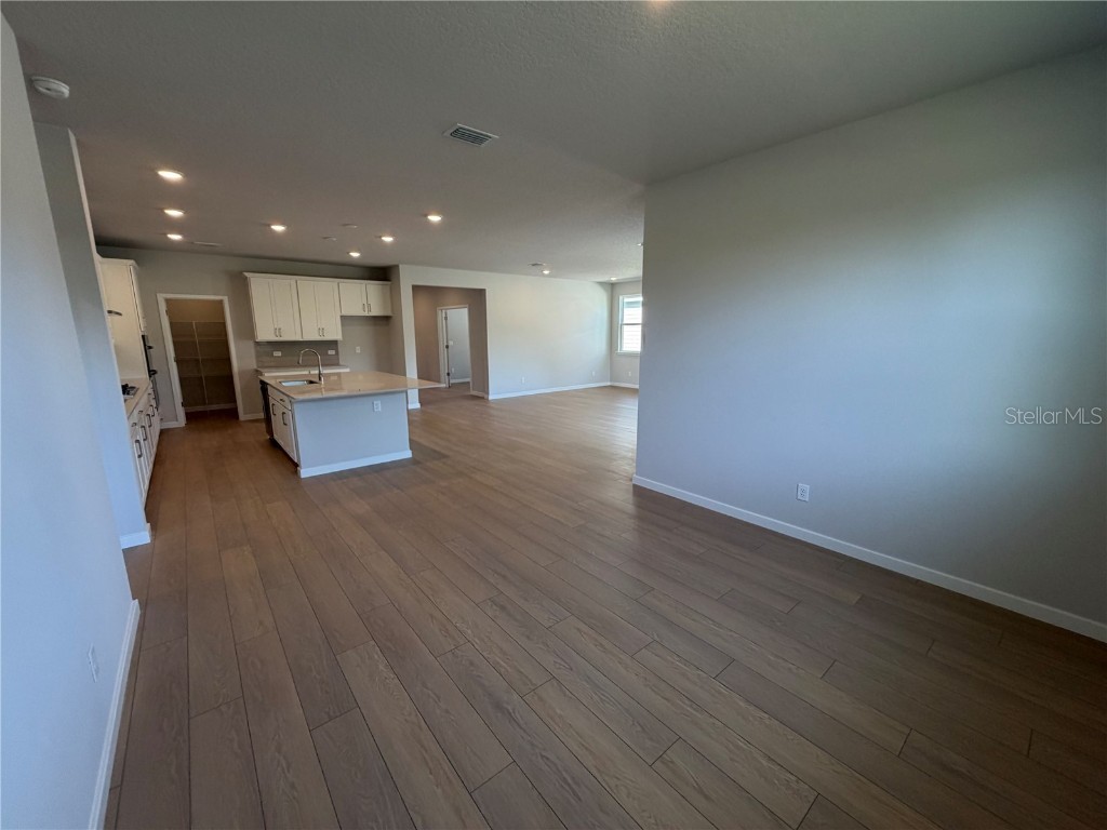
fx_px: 448
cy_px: 415
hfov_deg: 102.1
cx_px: 554
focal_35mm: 14
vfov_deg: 85.7
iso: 160
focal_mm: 2.22
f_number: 2.2
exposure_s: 1/120
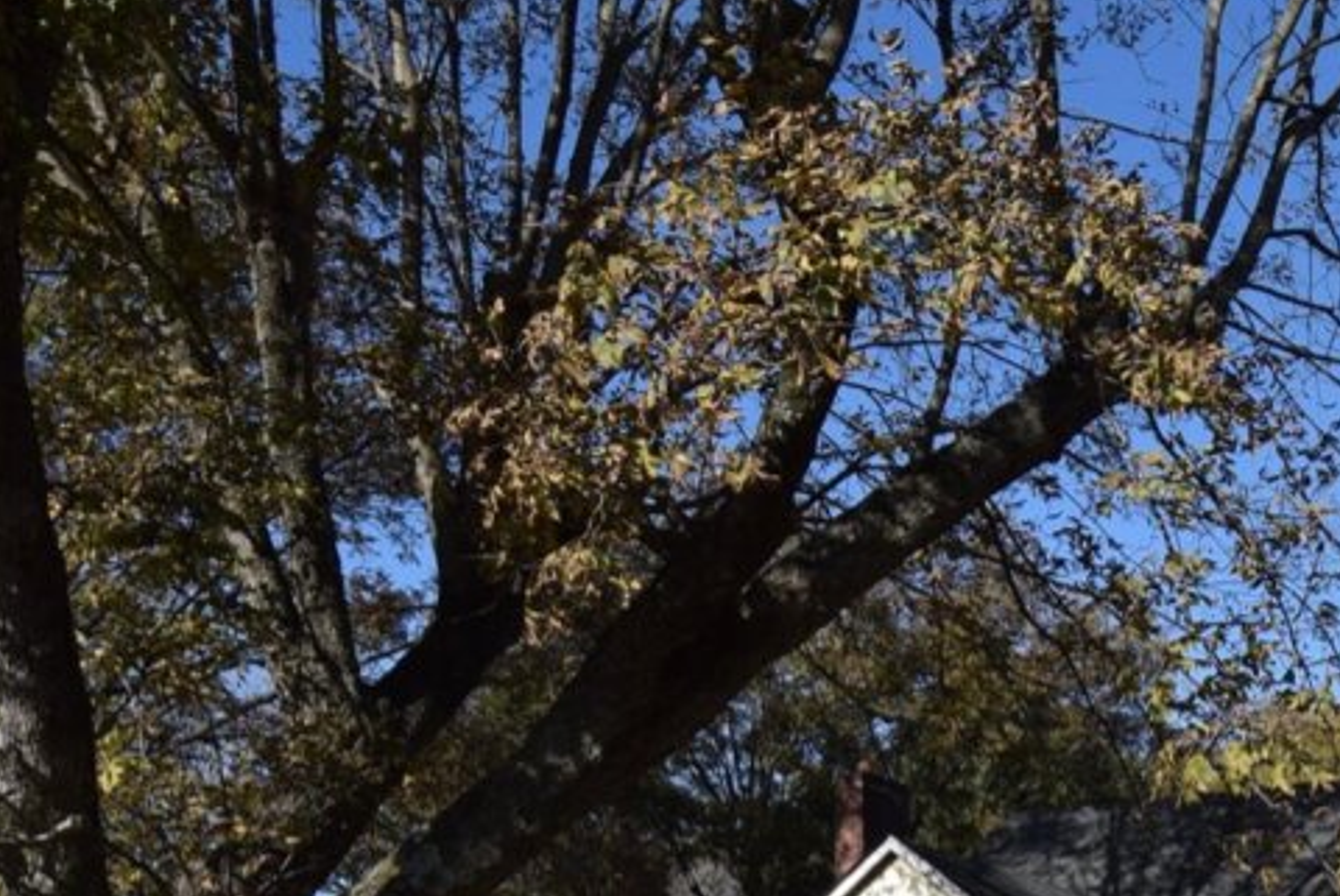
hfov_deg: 40.8
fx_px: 1676
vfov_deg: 27.2
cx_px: 1161
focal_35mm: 45
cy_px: 1010
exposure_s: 1/320
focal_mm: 12
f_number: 9
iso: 200
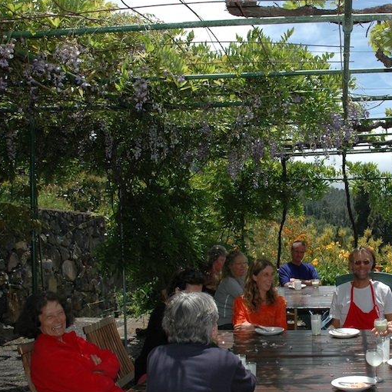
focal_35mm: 45
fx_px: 577
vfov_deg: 37.5
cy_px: 208
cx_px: 308
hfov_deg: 36.4
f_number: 9
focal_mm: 18
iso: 200
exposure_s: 1/320
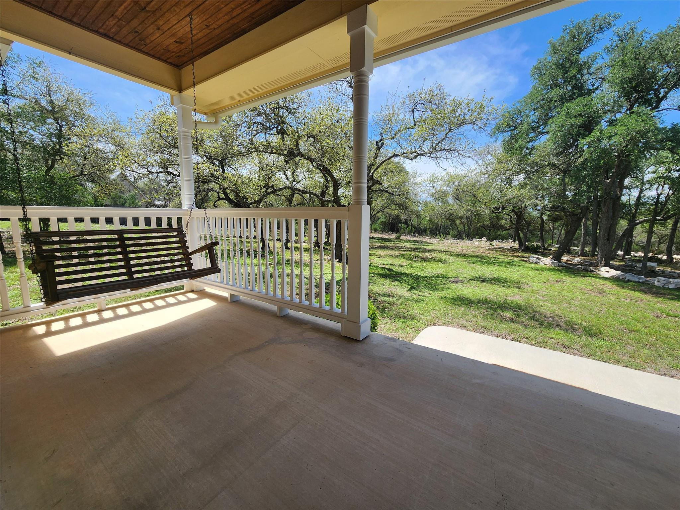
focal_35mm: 13
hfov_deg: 106.2
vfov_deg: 89.9
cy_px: 255
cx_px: 340
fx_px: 255
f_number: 2.2
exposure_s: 1/1304
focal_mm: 2.2
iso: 50
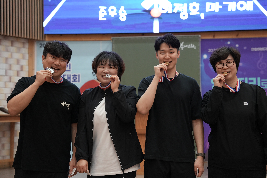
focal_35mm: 55
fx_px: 408
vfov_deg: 24.6
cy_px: 89
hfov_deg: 36.2
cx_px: 134
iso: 2000
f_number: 2.8
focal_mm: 55
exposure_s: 1/160
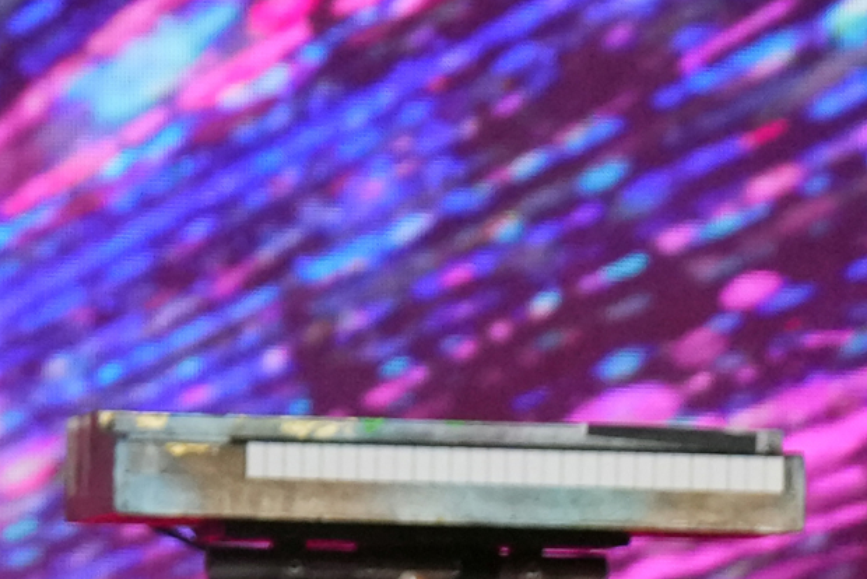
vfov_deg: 1.8
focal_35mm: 747
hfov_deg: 2.7
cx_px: -650
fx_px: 17998
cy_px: -181
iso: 4000
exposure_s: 1/546
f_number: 4
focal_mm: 121
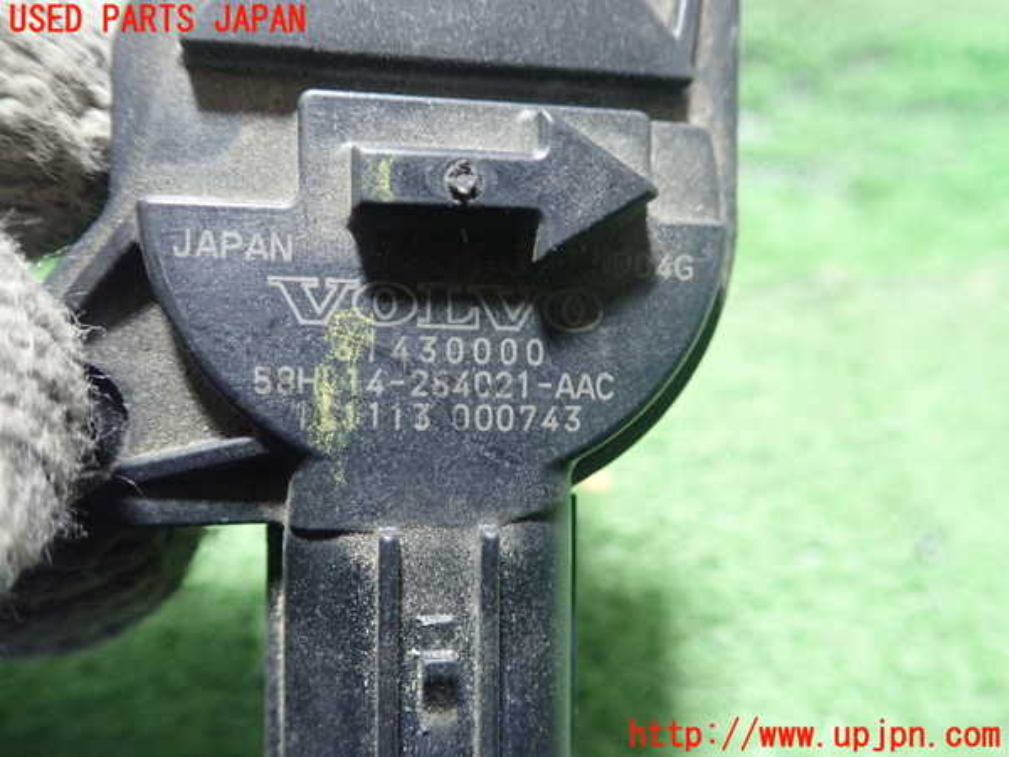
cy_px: 378
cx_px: 504
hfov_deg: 60.0
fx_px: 874
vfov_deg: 46.8
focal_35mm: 30
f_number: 2.3
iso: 800
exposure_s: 1/40
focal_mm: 5.5
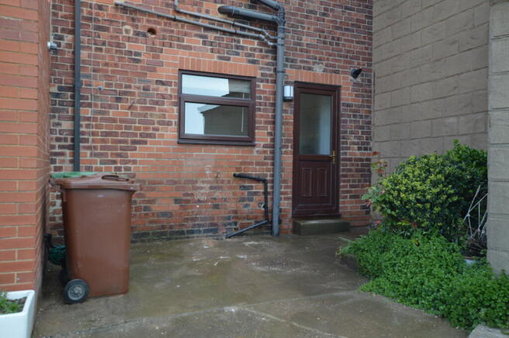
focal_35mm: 30
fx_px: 424
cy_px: 169
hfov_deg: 62.0
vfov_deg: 43.5
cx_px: 254
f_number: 5.6
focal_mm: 20
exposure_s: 1/125
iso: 180
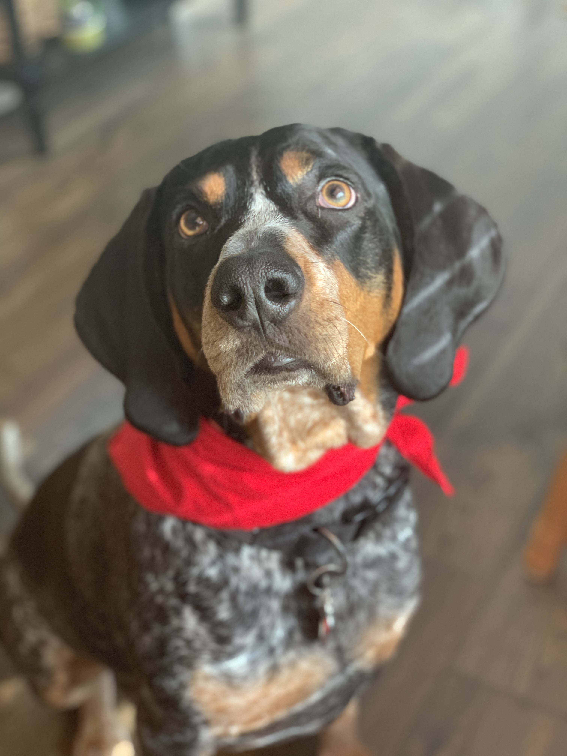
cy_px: 378
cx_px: 284
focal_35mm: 52
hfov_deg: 28.0
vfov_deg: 36.8
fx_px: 1136
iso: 200
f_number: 2.4
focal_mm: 6
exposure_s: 1/60
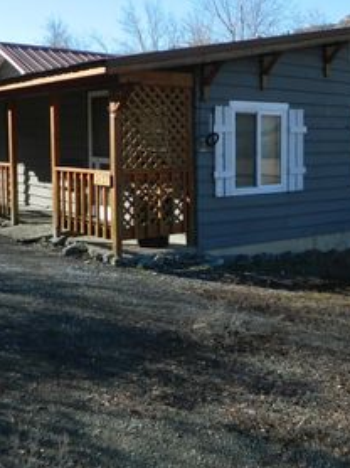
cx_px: 200
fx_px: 608
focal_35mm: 45
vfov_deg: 41.8
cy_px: 178
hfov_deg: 32.1
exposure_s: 1/800
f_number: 3.1
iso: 80
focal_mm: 4.5
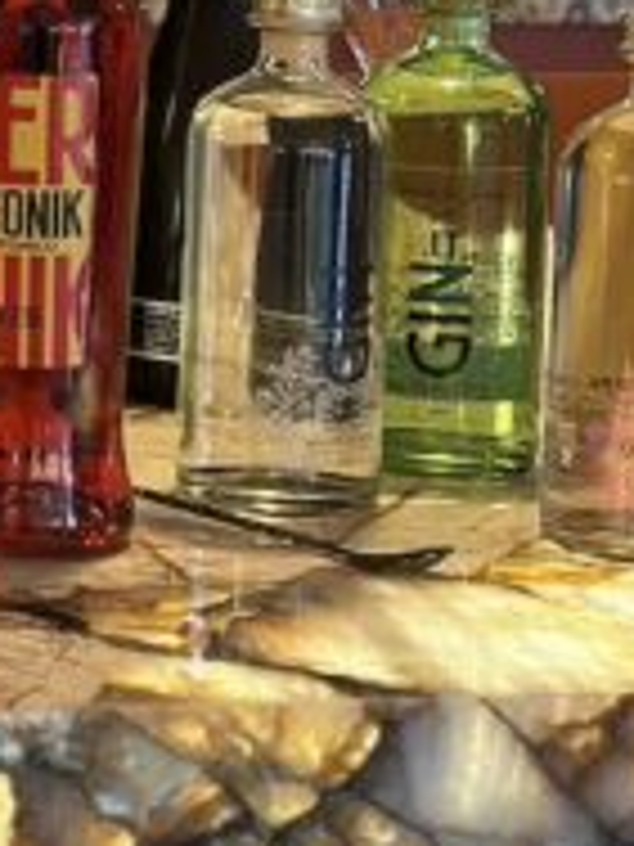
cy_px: -225
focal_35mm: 198
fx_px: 4835
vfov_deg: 9.8
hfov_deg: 7.4
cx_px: -335
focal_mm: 6.86
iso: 250
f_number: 1.78
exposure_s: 1/50
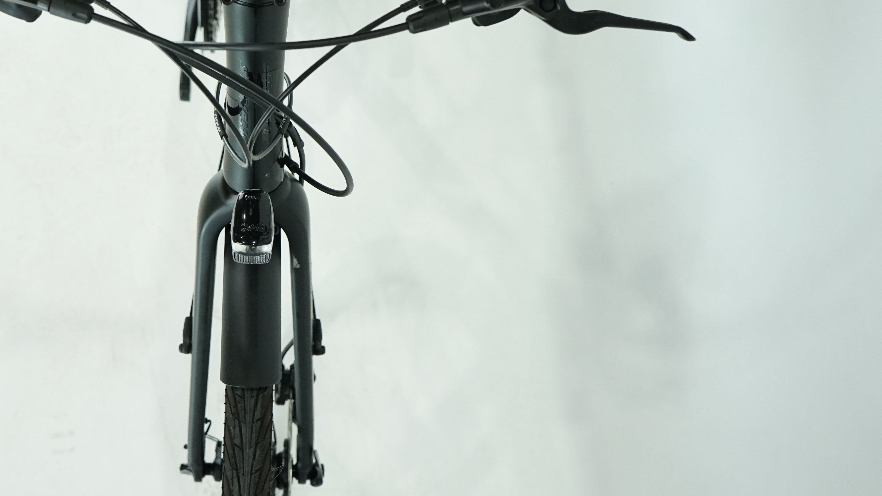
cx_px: 273
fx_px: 1239
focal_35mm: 53
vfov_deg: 22.5
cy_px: 170
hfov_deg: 38.6
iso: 1600
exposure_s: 1/200
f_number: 5.6
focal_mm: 36
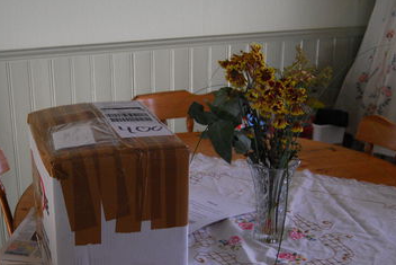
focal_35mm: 60
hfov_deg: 33.1
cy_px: 166
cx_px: 130
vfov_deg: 22.6
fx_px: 660
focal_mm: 22
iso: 800
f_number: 3.8
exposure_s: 1/60
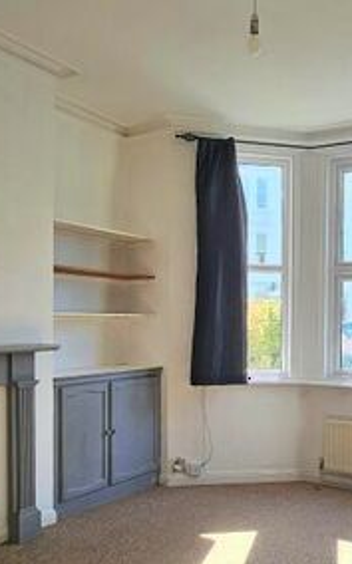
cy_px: 358
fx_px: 523
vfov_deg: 56.0
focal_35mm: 34
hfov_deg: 36.5
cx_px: 255
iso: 40
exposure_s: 1/100
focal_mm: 1.7
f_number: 2.2
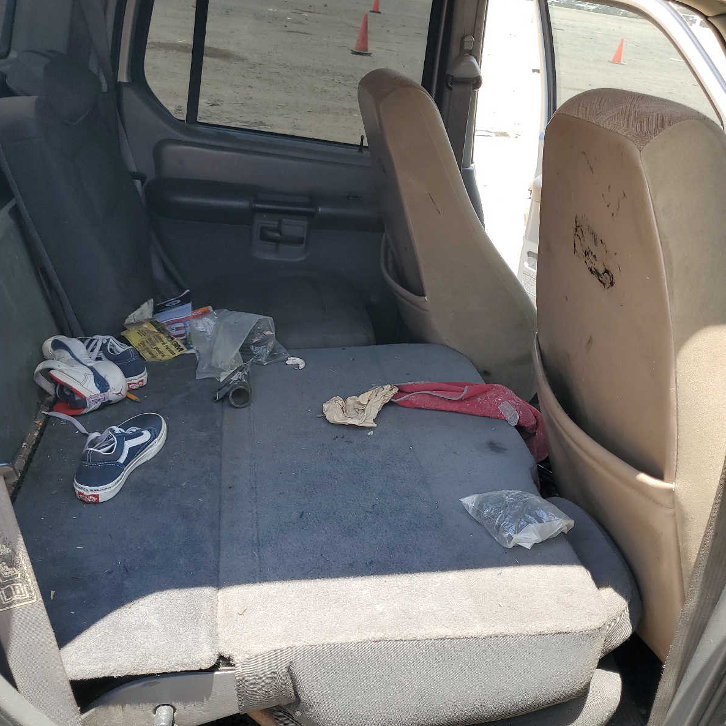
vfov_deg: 52.5
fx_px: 736
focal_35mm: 31
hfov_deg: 52.5
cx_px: 337
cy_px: 361
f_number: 1.5
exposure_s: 1/556
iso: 50
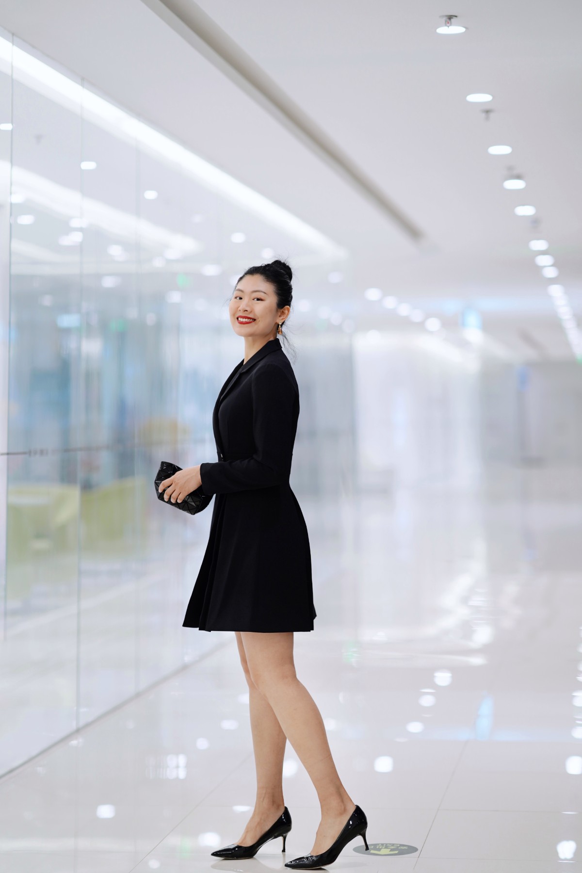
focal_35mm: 85
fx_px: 2061
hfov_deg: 16.1
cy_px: 436
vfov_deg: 23.9
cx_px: 291
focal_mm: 85
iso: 160
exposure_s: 1/100
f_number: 1.6
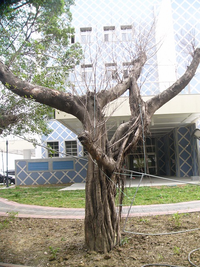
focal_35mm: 36
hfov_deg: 39.7
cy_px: 134
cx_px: 100
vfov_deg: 51.4
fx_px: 277
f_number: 2.8
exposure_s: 1/40
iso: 50
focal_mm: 6
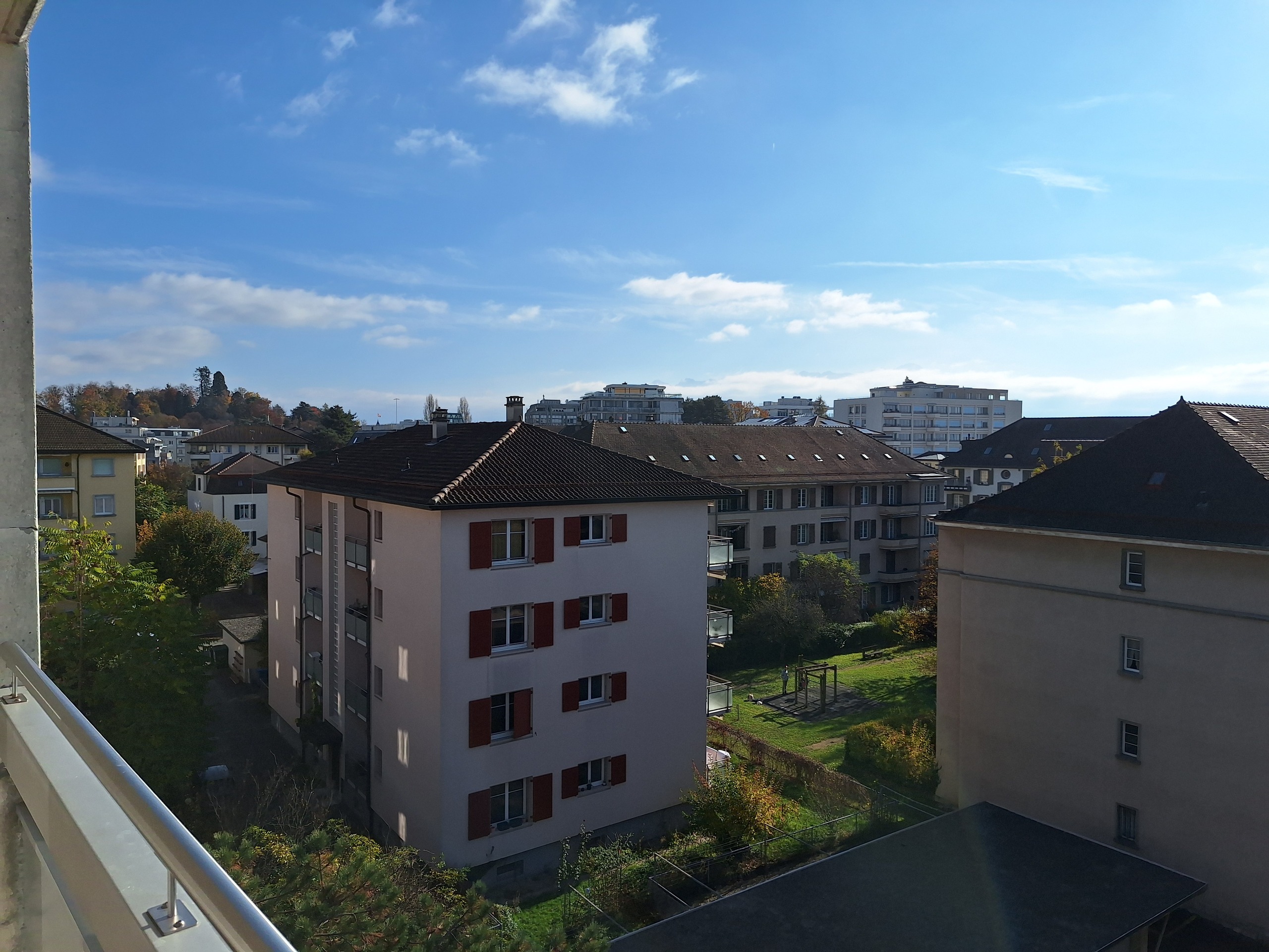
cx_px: 634
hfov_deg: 73.9
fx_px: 843
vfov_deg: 58.9
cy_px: 476
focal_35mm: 23
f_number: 1.8
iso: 40
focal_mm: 5.54
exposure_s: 1/7576
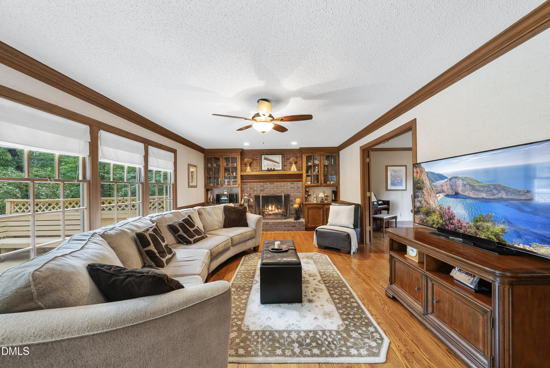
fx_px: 183
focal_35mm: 12
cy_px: 184
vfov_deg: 90.1
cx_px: 275
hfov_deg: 112.6
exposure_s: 1/2
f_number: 7.1
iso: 800
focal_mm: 12
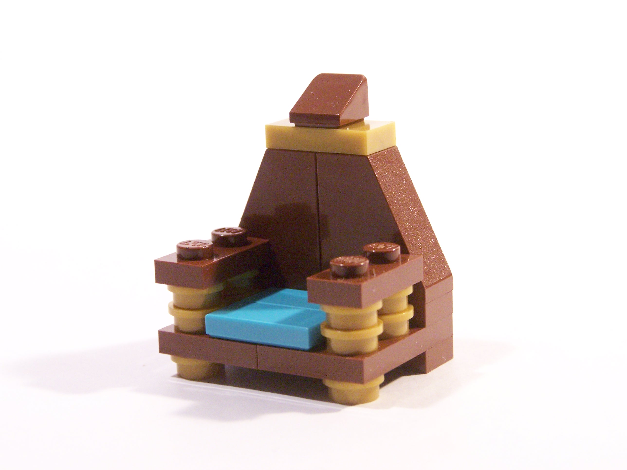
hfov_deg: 20.9
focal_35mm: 94
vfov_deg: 15.7
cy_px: 235
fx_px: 1703
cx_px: 314
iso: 400
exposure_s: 1/30
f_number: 3.6
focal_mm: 15.6
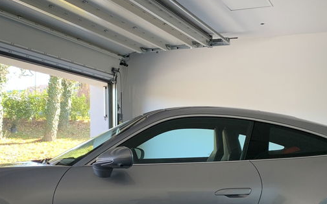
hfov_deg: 36.3
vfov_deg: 22.8
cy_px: 166
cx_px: 171
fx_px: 499
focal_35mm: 56
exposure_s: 1/107
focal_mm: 4.25
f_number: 1.8
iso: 100
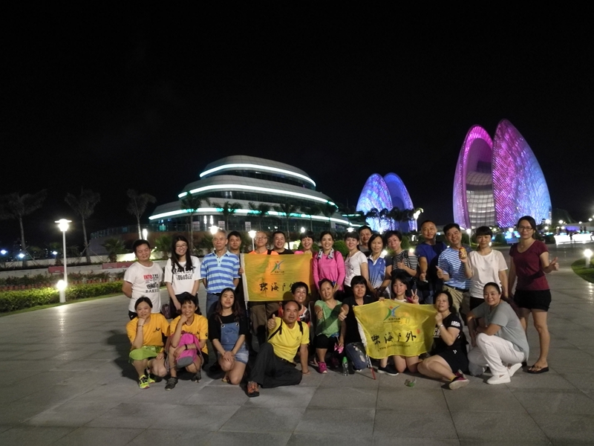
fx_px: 463
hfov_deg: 65.3
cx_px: 297
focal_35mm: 27
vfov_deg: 51.4
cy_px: 223
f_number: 2.2
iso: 2000
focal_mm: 4.5
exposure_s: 1/16.7
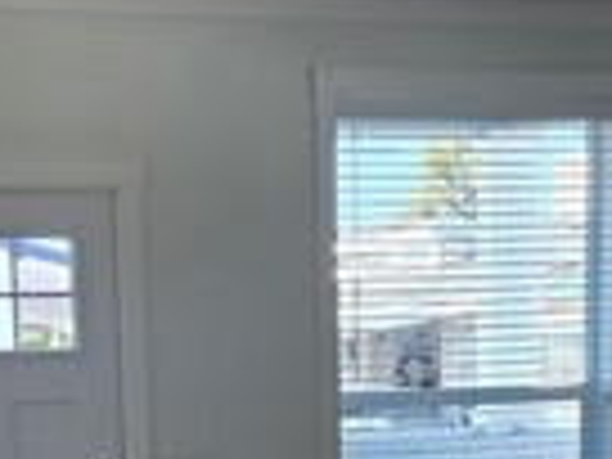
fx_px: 1909
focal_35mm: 108
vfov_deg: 13.2
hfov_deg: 18.1
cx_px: 194
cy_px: 621
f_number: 1.8
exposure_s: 1/120
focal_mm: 5.4
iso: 40
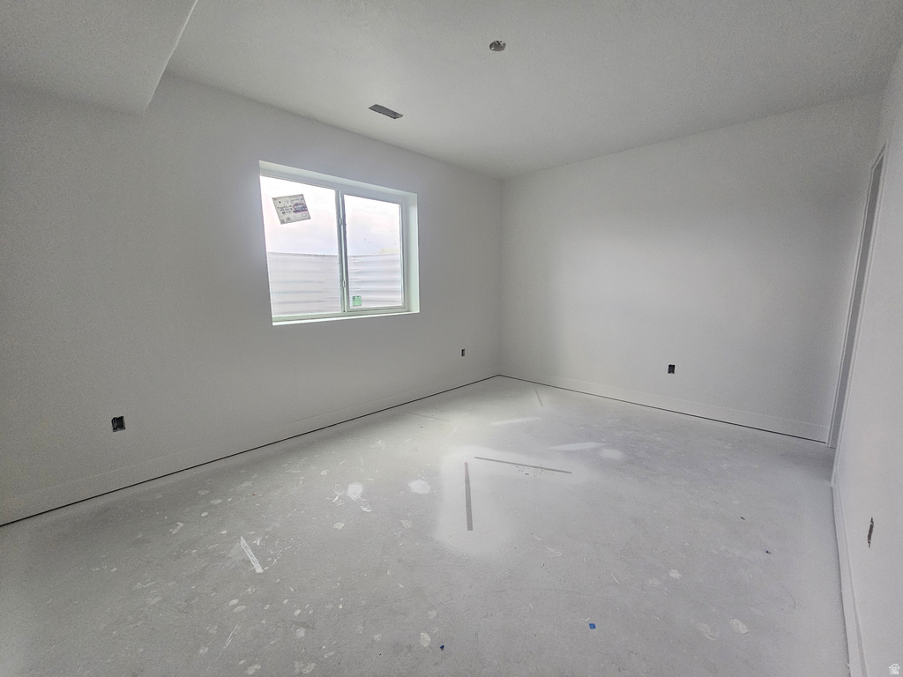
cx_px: 452
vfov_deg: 89.9
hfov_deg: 106.2
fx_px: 339
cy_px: 338
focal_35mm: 13
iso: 320
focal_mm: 2.2
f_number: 2.2
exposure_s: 1/100
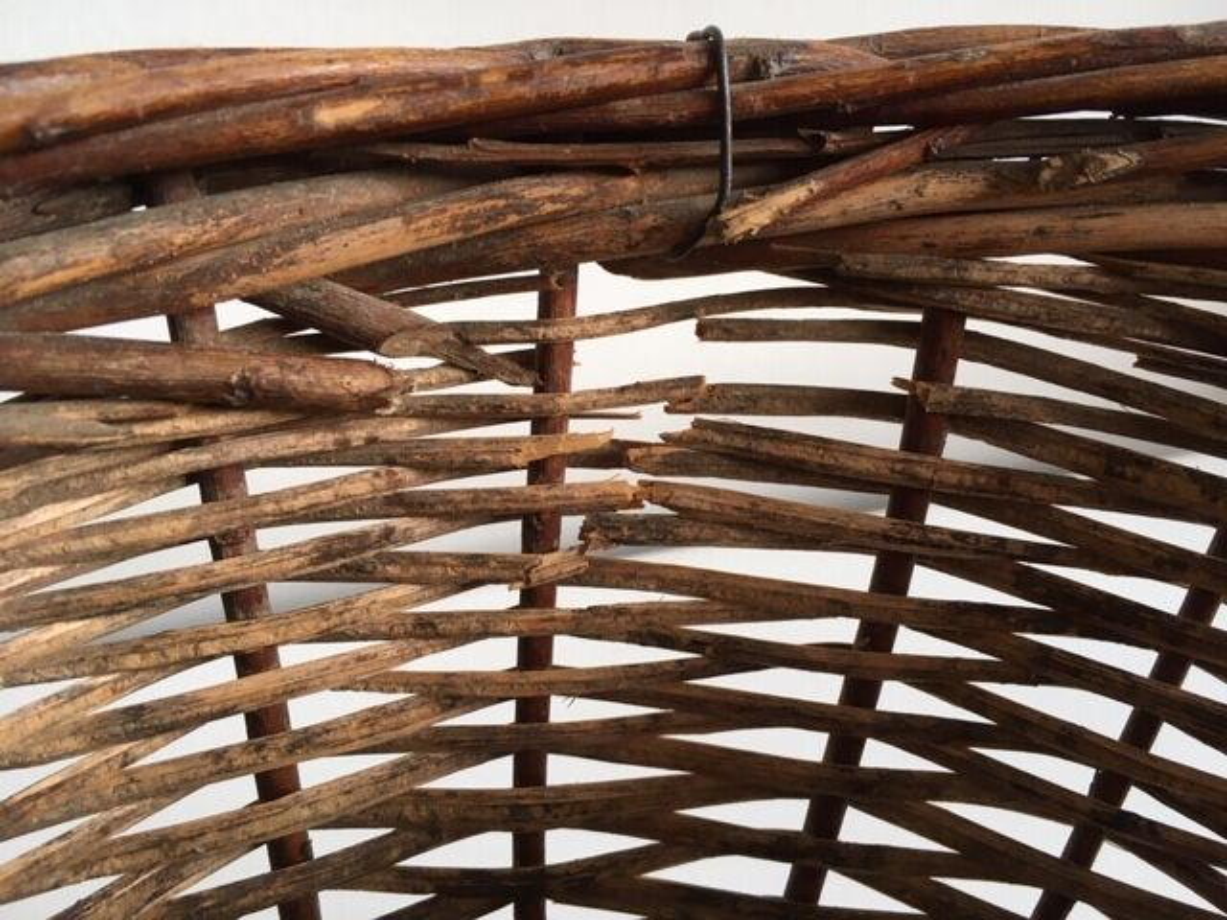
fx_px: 1028
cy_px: 460
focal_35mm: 29
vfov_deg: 48.2
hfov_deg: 61.7
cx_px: 614
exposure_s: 1/33
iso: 25
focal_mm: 4.15
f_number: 2.2
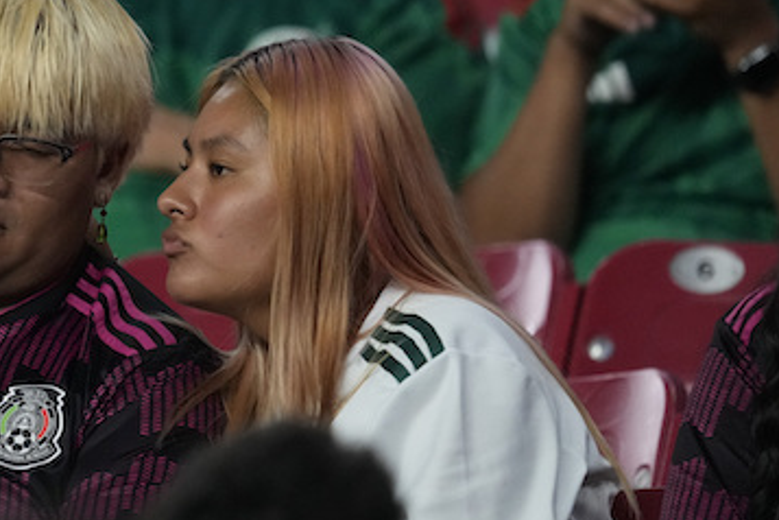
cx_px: 151
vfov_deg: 1.2
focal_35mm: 1175
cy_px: 84
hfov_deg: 1.8
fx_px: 25424
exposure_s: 1/1000
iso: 6400
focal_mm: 600
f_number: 4
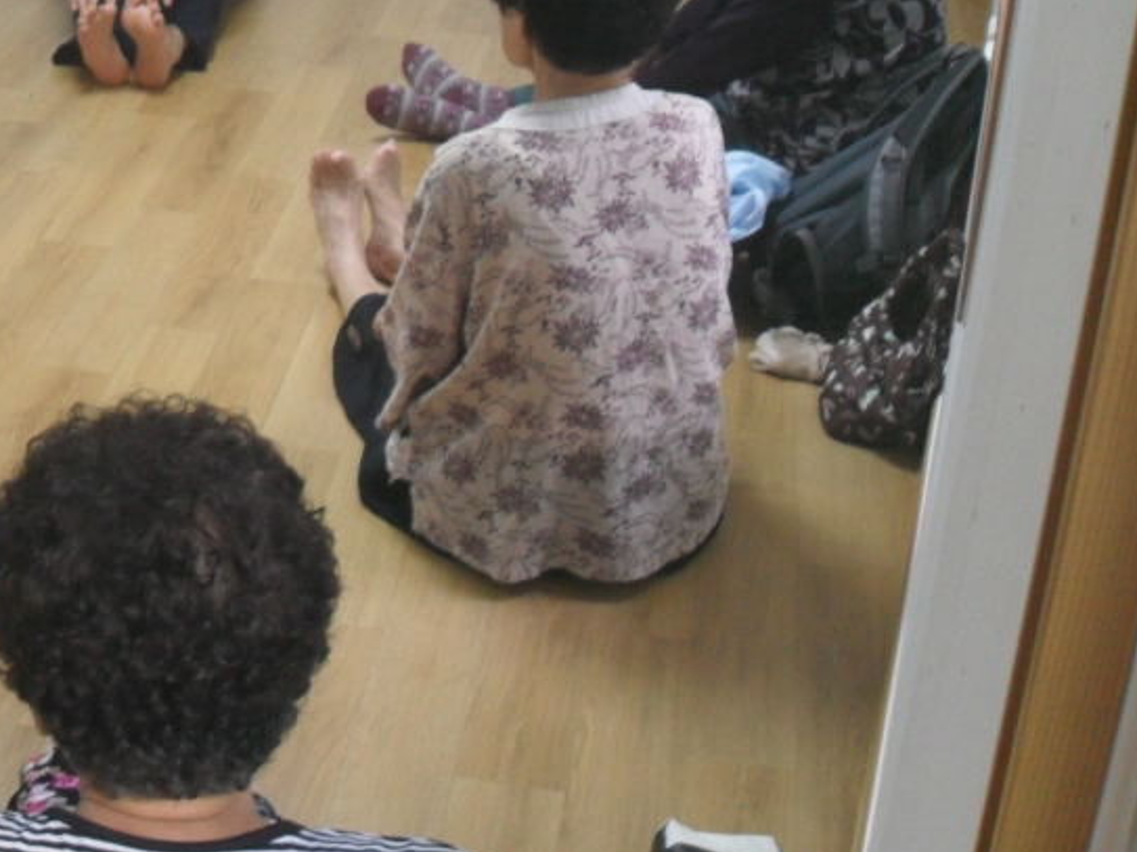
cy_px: 228
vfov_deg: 22.1
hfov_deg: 28.1
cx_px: 80
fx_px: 2167
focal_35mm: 66
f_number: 2.8
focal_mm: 6.2
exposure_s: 1/20
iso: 200
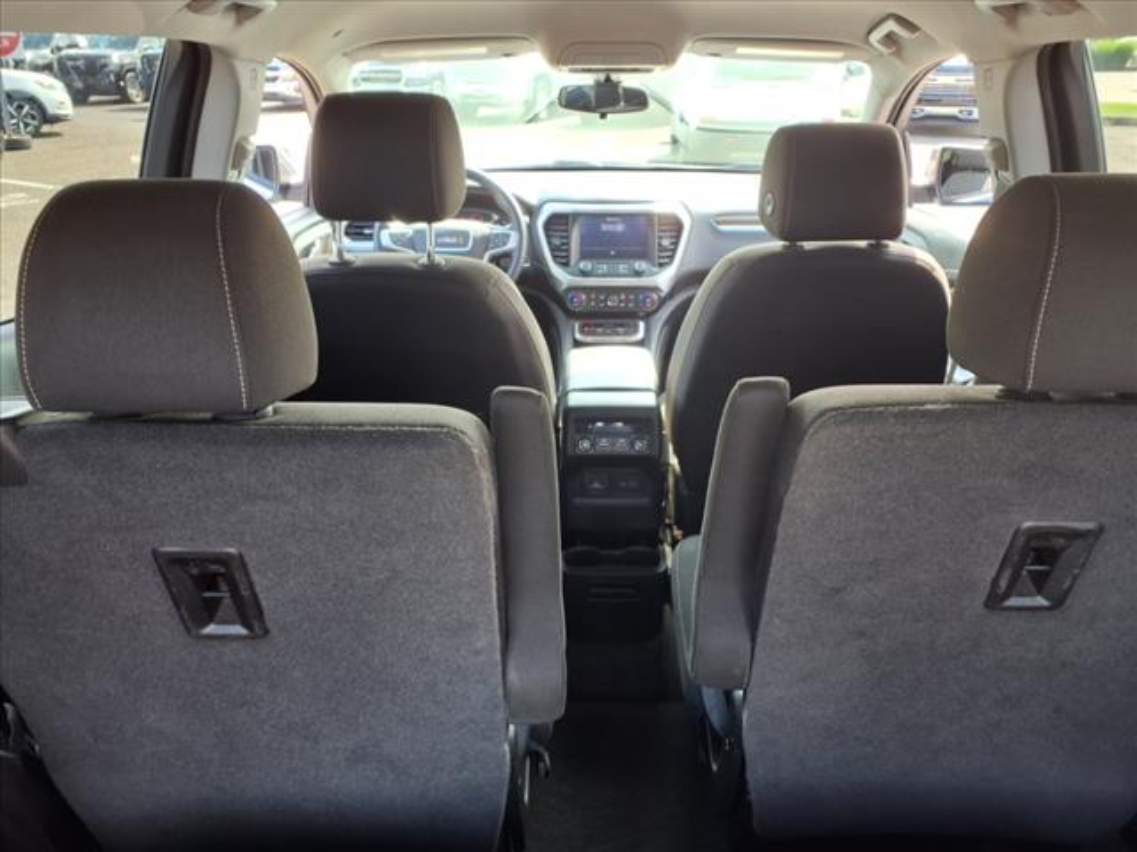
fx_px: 887
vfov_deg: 51.4
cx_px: 568
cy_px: 426
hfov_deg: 65.3
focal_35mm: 27
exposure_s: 1/60.2
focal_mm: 3.58
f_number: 1.9
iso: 50
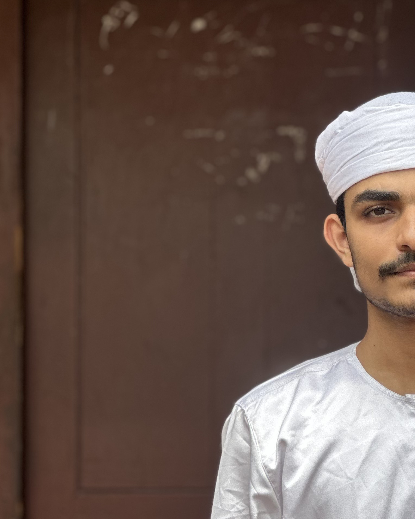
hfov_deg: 9.7
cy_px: 182
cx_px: 394
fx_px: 2441
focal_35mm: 159
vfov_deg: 12.1
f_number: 2.8
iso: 32
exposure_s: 1/121
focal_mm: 9
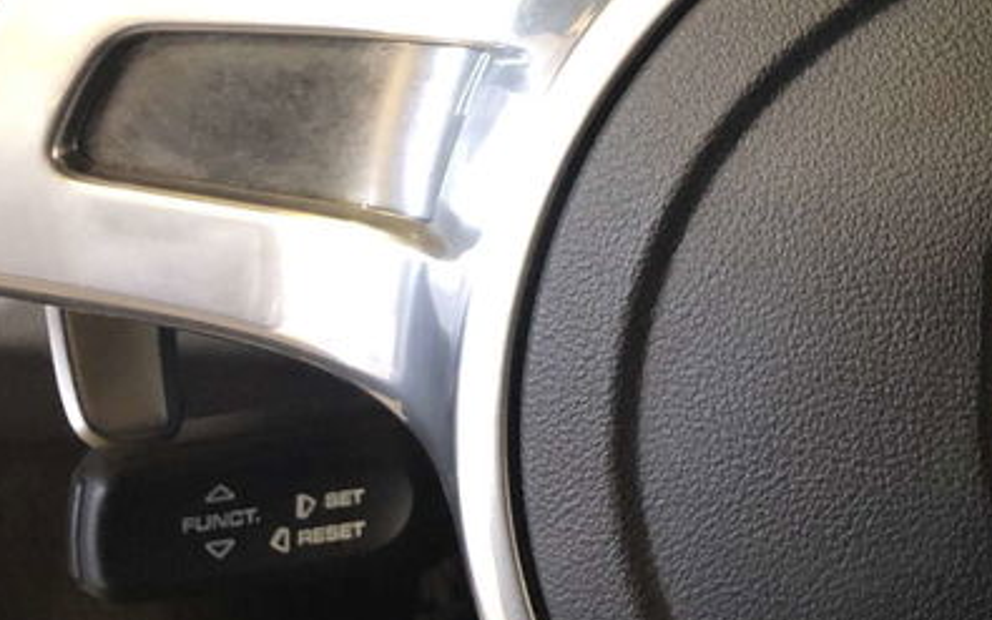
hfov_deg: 24.8
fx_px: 2082
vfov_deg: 16.1
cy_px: -166
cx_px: 1113
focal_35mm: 77
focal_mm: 3.99
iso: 100
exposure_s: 1/4
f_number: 1.8
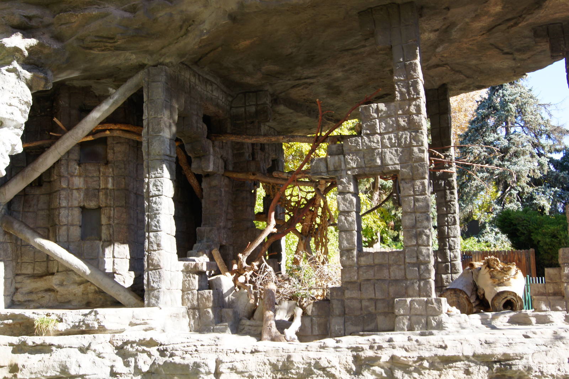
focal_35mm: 45
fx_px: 711
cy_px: 190
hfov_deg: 43.6
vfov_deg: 29.9
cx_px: 284
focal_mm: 30
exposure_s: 1/80
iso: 200
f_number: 9
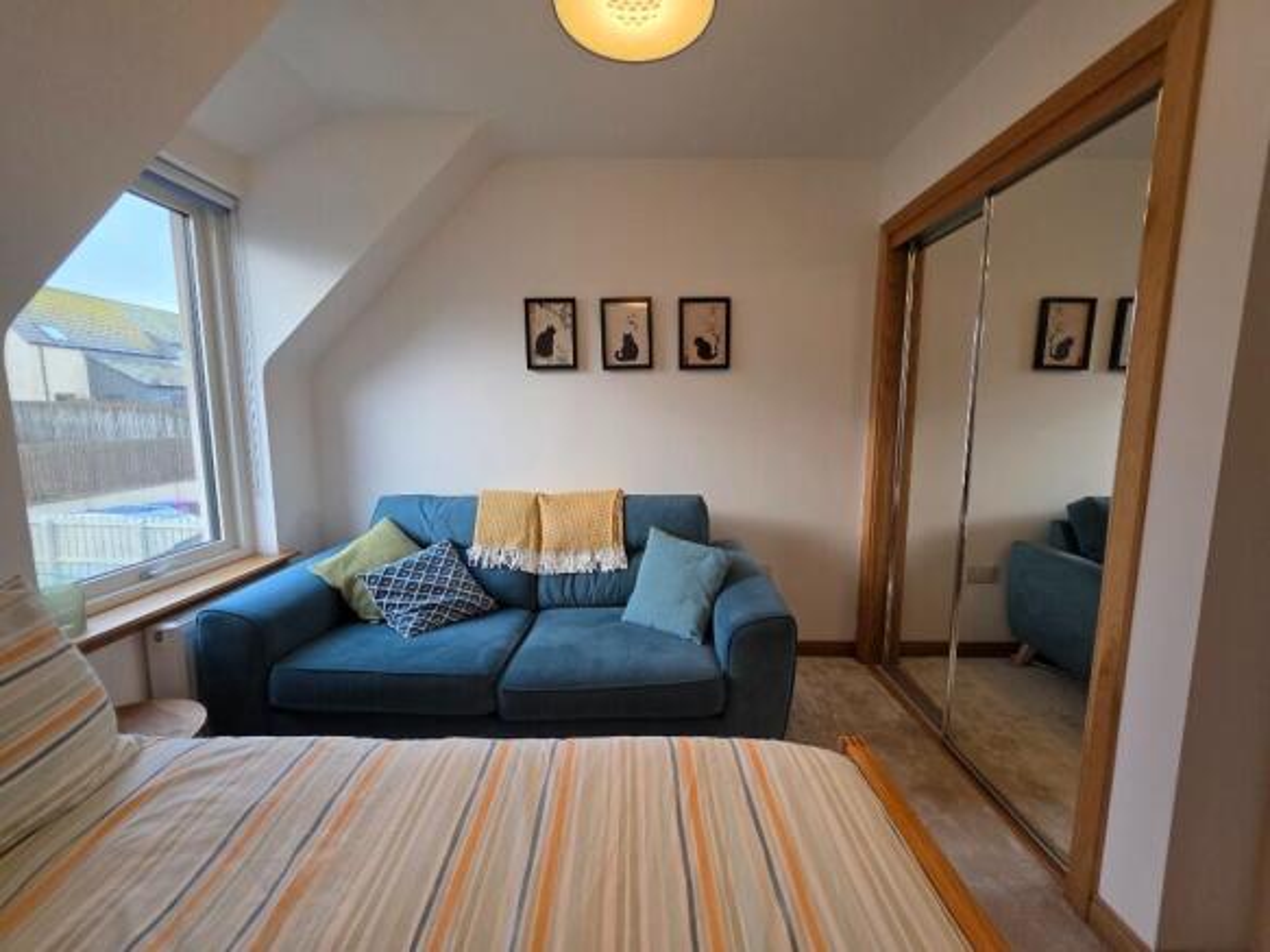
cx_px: 635
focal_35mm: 13
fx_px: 477
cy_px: 476
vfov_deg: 89.9
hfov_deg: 106.2
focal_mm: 2.2
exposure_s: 1/240
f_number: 1.9
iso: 400
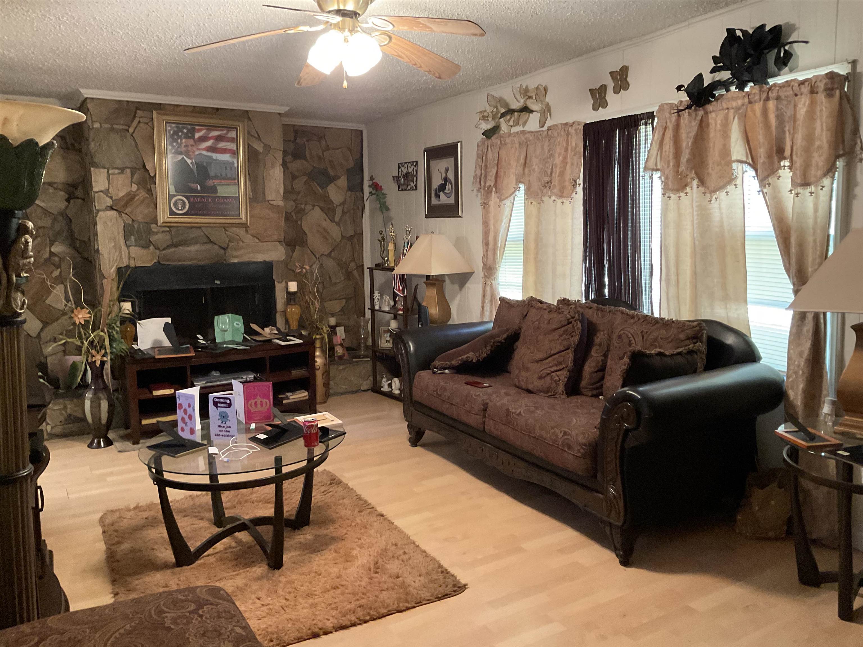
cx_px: 432
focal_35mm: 29
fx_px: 723
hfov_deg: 61.7
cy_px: 324
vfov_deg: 48.2
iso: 400
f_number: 1.8
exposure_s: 1/30
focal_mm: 3
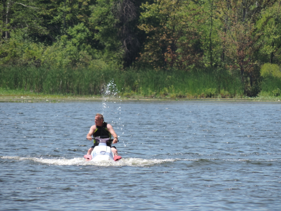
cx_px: 140
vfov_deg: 2.0
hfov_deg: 2.6
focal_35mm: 752
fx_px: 6105
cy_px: 106
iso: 90
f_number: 5.1
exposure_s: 1/400
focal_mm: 133.7
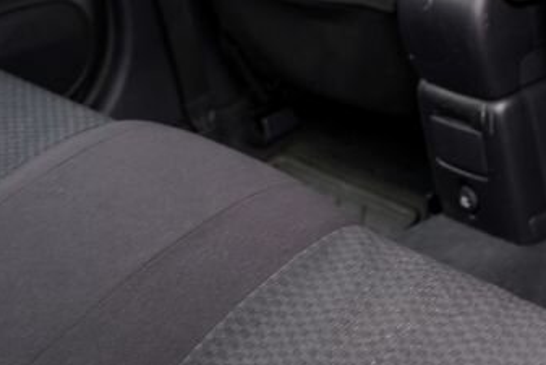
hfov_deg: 22.6
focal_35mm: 85
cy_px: -56
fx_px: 1290
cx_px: 591
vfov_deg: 15.6
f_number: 2.8
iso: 320
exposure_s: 1/30
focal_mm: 28
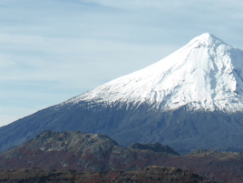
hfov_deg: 12.7
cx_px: 281
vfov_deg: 9.7
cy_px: 155
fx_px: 1067
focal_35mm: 152
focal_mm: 9
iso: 100
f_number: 4.4
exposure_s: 1/640
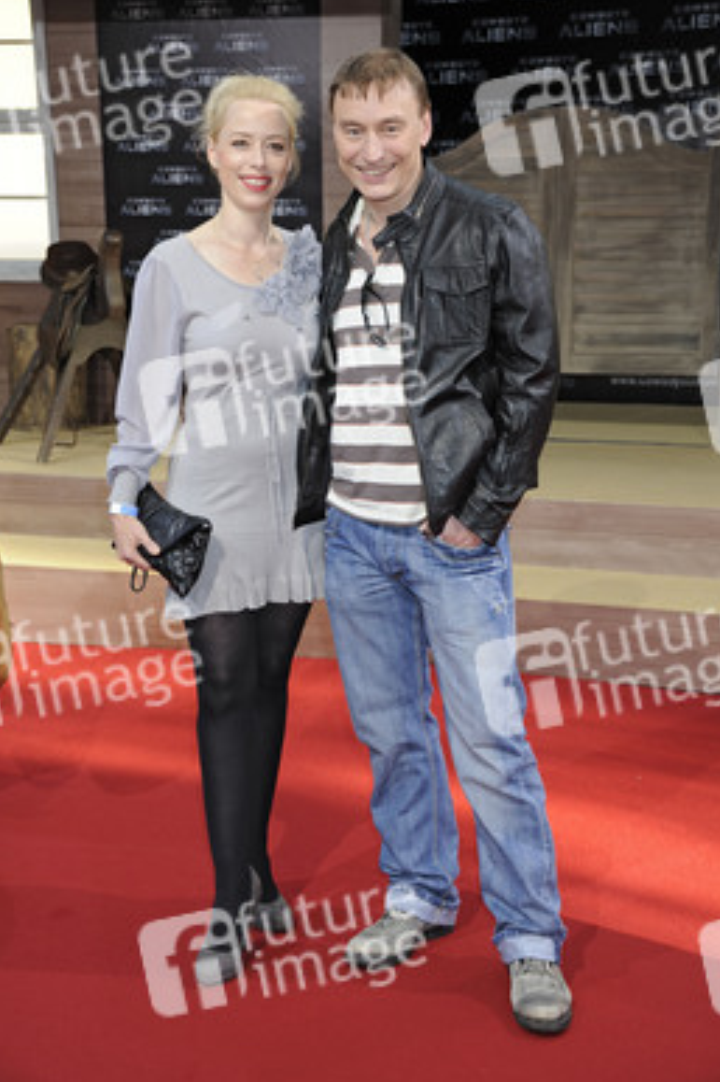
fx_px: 1741
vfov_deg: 34.5
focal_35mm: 58
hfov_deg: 23.4
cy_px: 530
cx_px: 364
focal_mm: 56
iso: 500
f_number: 5.6
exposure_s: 1/160
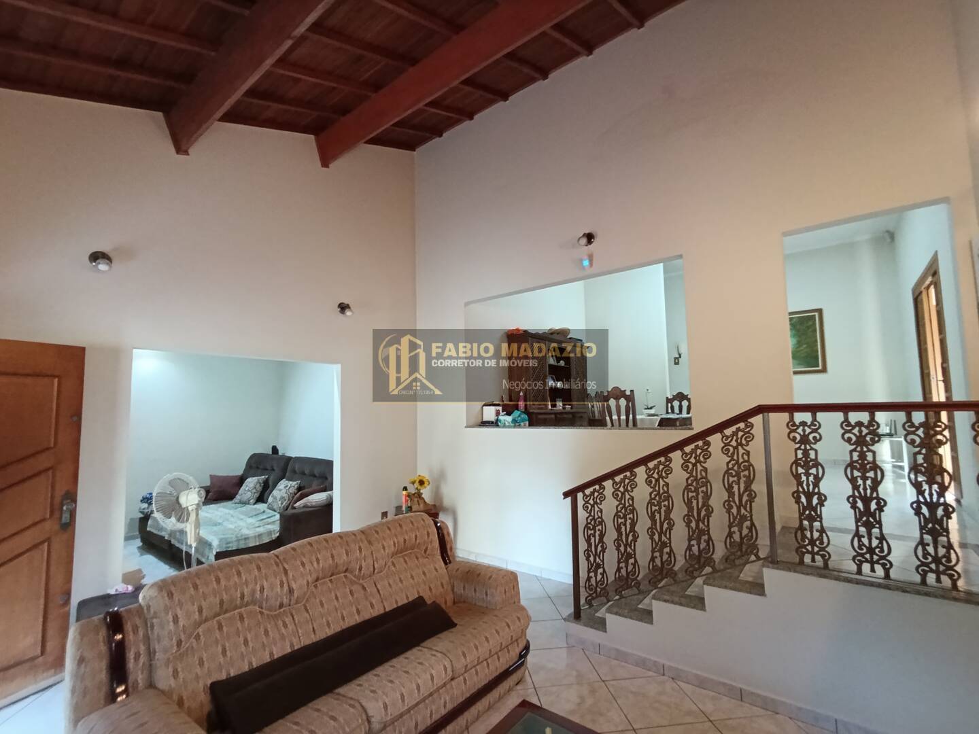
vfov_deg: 78.1
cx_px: 490
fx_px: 453
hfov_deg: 94.5
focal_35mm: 16
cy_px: 367
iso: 800
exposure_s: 1/30
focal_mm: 1.65
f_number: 2.2
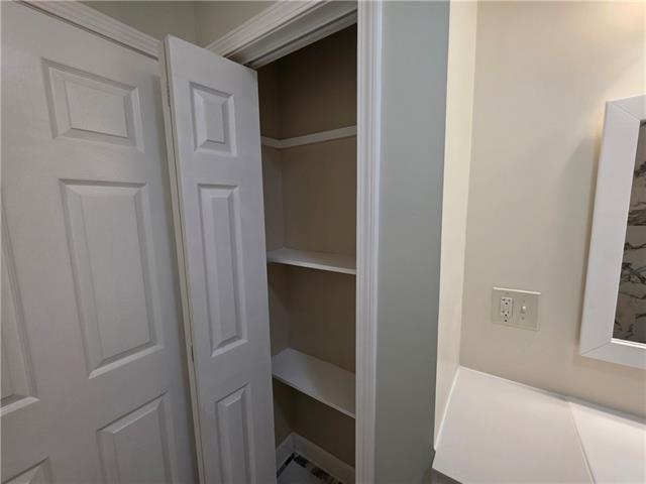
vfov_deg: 89.9
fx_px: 243
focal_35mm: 13
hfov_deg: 106.2
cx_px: 323
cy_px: 242
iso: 250
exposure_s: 1/120
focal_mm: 2.2
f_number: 1.9
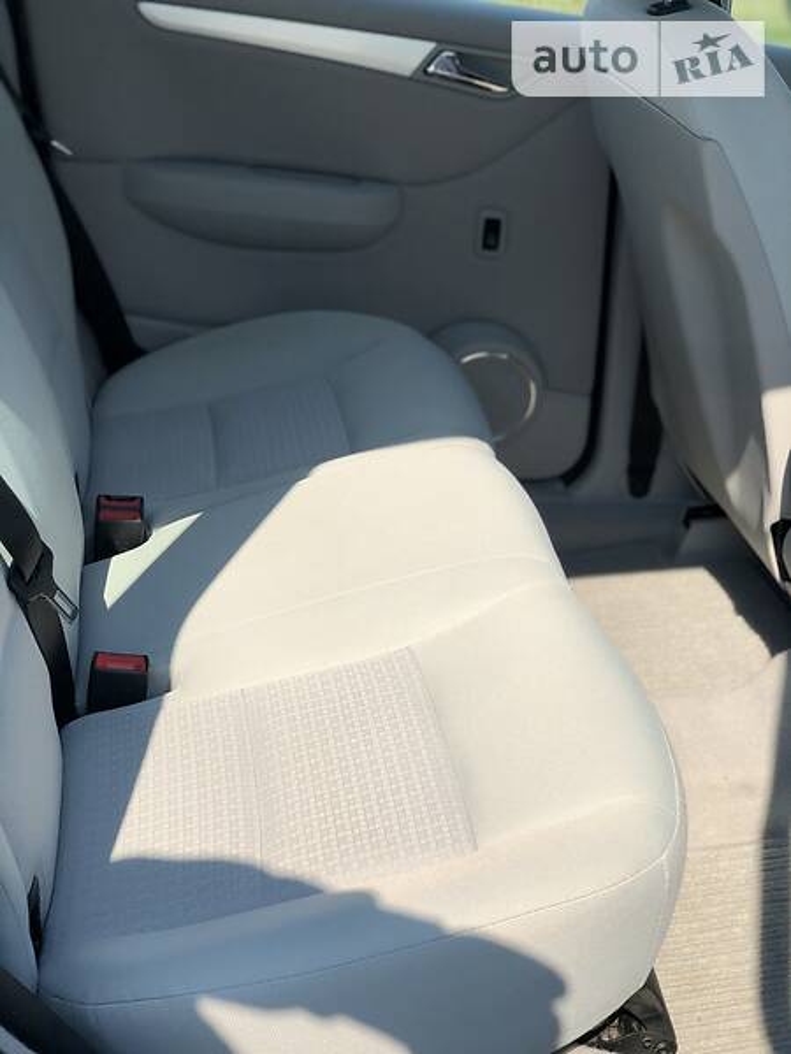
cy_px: 527
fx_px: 1584
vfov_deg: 36.8
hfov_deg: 28.0
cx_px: 396
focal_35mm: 52
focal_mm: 6
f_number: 2.4
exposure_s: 1/889
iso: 16
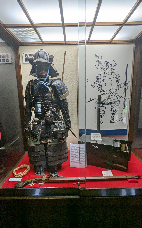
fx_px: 105
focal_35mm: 17
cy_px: 114
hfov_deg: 68.0
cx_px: 73
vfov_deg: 94.4
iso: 33
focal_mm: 2.35
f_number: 2.2
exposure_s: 1/60
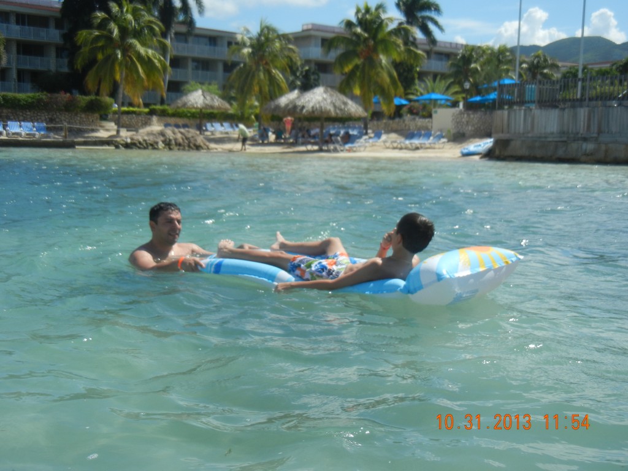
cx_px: 314
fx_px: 816
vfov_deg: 32.2
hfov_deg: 42.1
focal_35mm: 45
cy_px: 236
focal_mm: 8.1
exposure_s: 1/426
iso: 160
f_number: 7.6
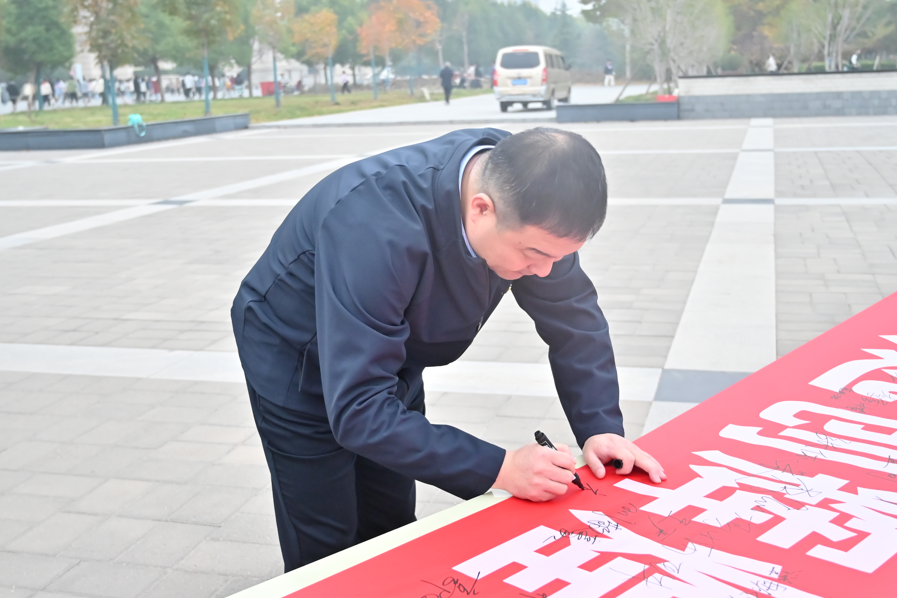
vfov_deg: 31.9
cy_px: 299
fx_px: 1046
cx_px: 448
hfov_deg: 46.4
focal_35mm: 42
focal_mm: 28
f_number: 4
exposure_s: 1/200
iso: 2000
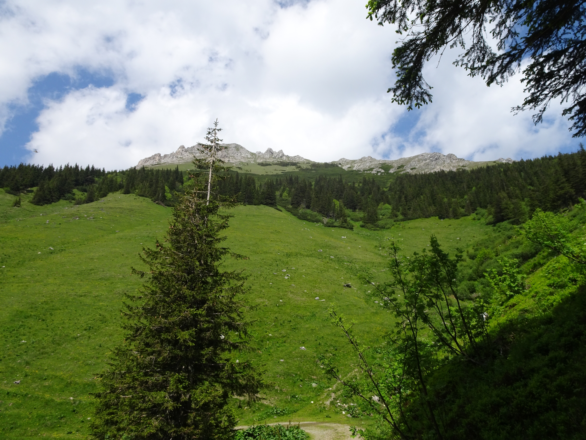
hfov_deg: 71.6
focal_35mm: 24
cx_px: 293
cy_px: 220
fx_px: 406
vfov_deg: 56.8
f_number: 3.5
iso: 80
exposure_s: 1/1000
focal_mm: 4.1
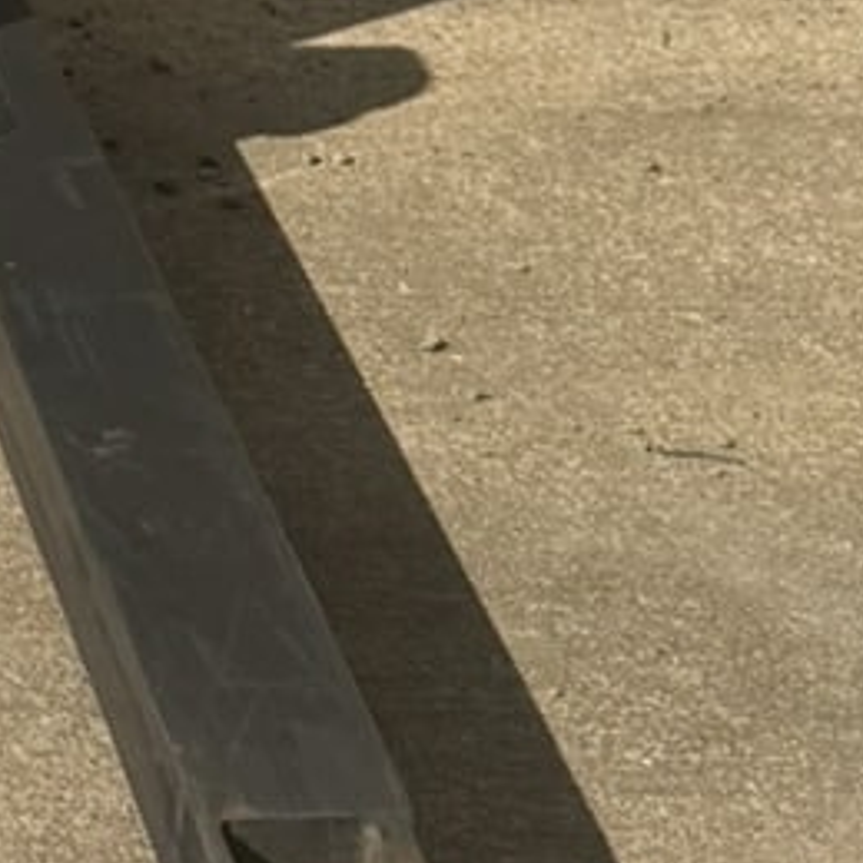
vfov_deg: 9.8
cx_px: -973
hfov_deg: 9.6
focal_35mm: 167
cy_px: -853
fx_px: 4710
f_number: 1.78
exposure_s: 1/6410
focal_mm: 6.76
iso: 80
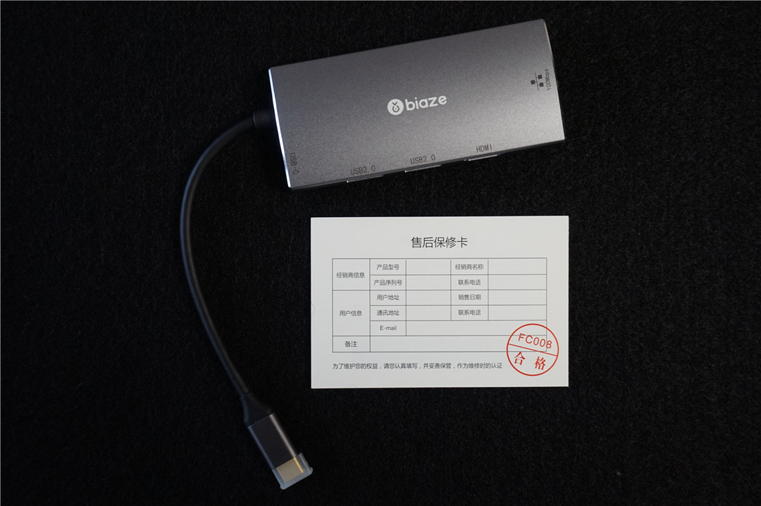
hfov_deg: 51.3
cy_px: 253
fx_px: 792
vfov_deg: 35.4
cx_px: 380
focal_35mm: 38
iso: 800
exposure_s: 1/60
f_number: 4.5
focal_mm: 25
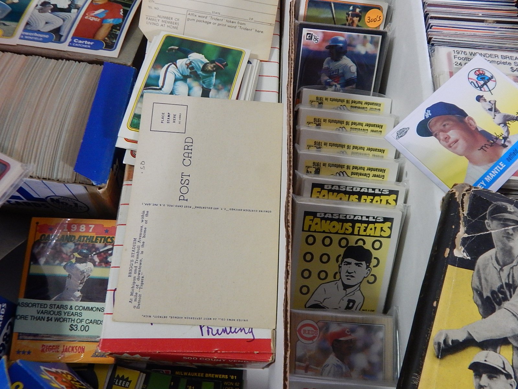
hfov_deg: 63.4
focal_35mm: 28
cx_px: 259
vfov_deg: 49.7
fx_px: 419
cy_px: 194
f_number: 3.2
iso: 400
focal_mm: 5.1
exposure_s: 1/60
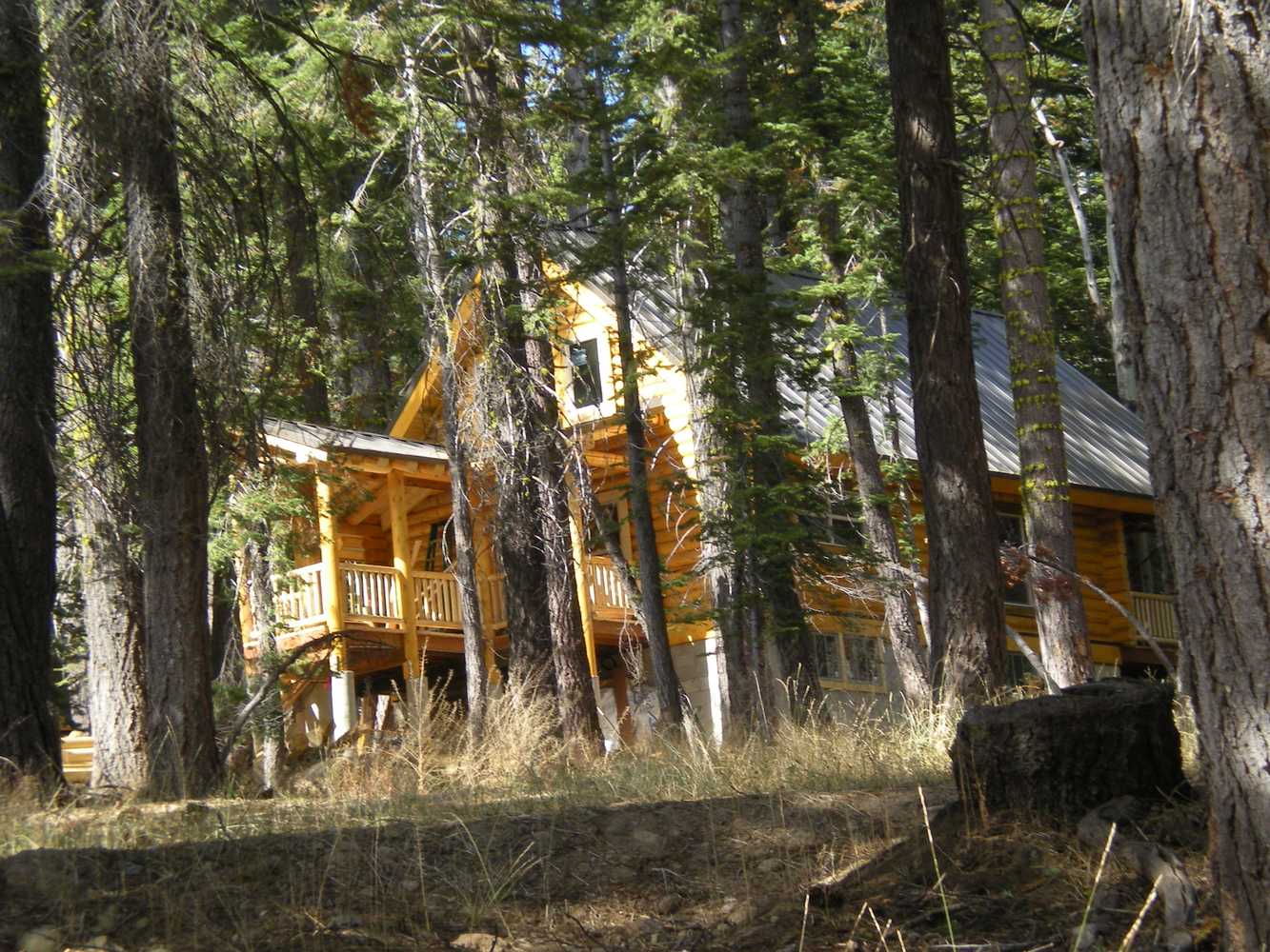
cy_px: 476
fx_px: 3853
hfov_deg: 18.7
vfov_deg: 14.1
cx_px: 635
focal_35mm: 105
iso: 123
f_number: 5.7
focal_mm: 17.3
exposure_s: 1/128
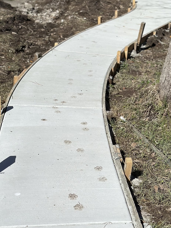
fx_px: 514
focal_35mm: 78
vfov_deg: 24.8
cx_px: 106
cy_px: 63
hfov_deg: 18.9
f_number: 1.78
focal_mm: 6.86
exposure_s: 1/12048
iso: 100
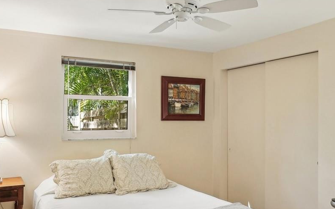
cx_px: 159
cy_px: 132
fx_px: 301
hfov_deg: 58.1
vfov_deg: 38.1
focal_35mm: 33
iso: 400
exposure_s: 1/15
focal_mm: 16
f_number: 8
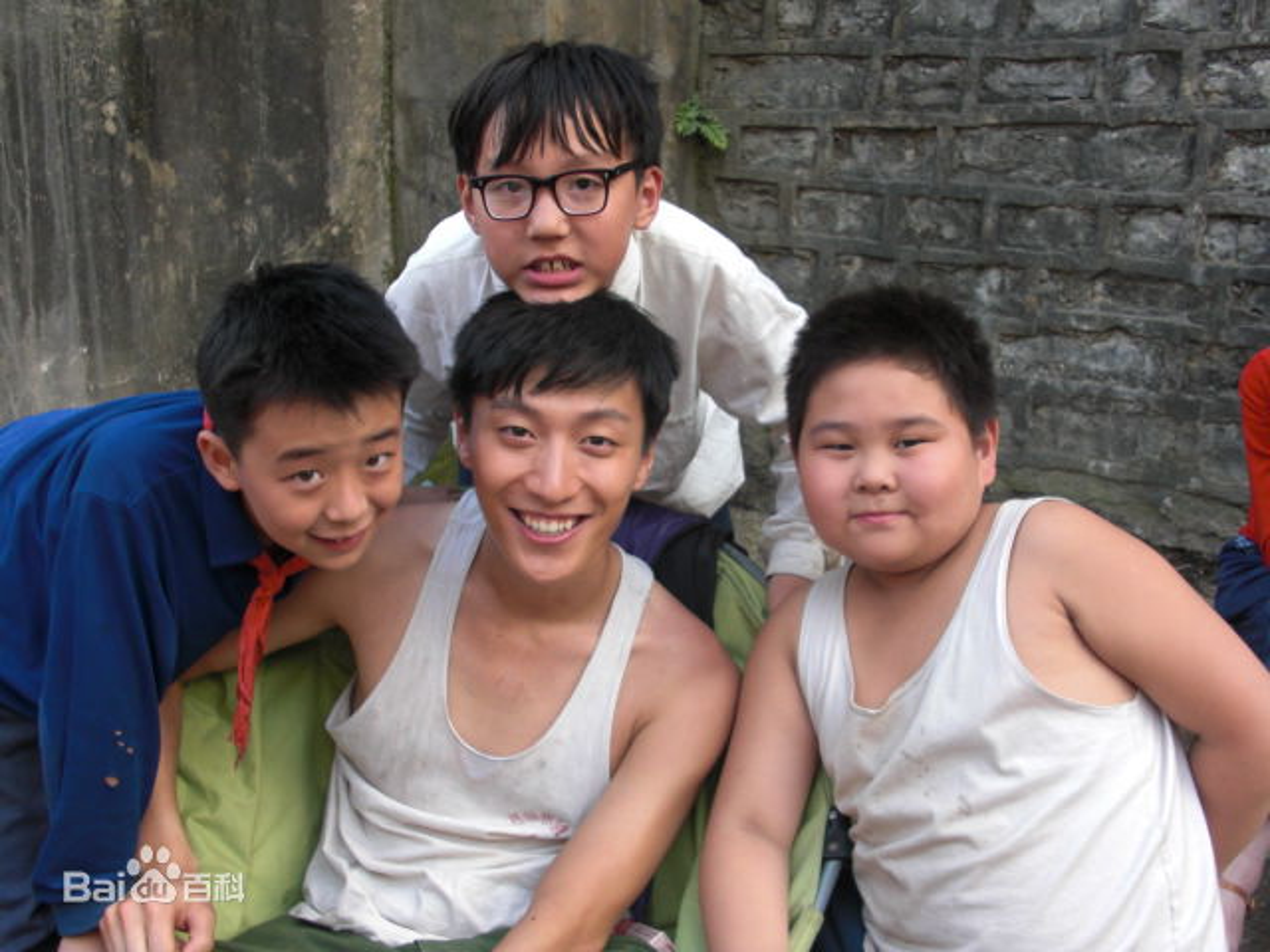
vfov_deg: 39.7
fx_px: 1321
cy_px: 476
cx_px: 635
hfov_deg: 51.4
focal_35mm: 36
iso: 100
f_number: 2.8
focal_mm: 6.3
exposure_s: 1/100
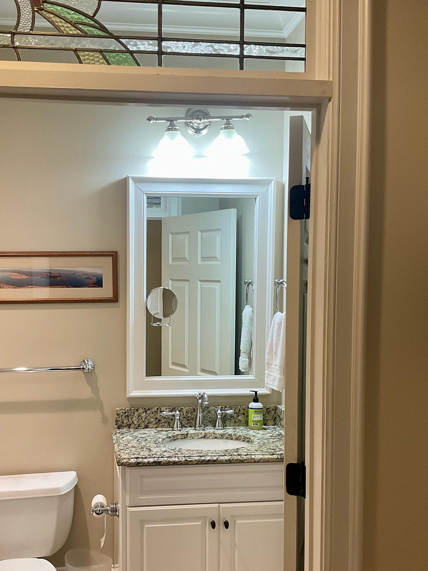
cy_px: 337
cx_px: 164
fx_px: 676
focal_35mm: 41
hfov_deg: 35.0
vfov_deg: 45.6
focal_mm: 3
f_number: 1.8
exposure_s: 1/60
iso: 50
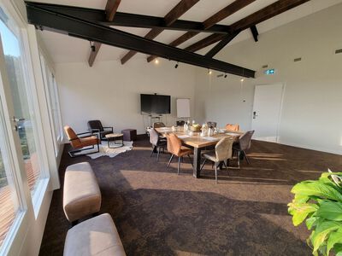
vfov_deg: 89.9
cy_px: 128
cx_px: 171
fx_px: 128
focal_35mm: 13
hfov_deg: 106.2
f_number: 2.2
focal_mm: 2.2
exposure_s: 1/125
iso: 50
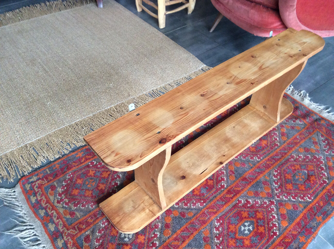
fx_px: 308
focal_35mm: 32
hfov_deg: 56.9
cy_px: 124
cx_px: 167
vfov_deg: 44.1
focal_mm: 3.3
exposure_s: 1/25
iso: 160
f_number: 2.4
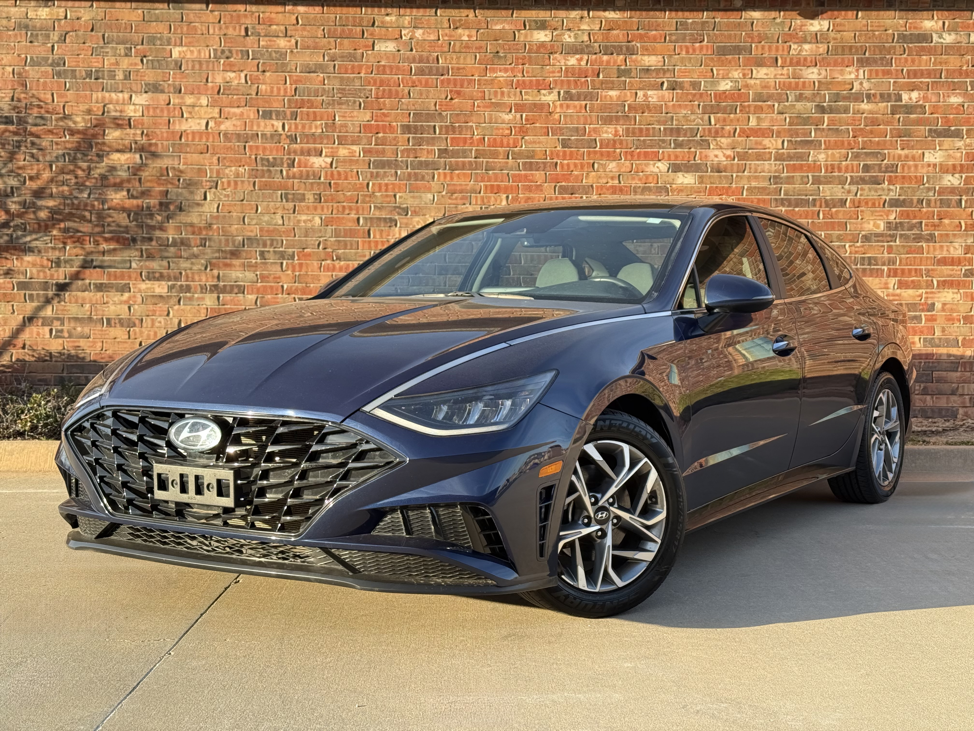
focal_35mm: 48
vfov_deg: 30.3
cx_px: 487
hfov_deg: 39.7
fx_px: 1351
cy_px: 366
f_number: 1.78
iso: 80
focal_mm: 6.76
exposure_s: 1/466
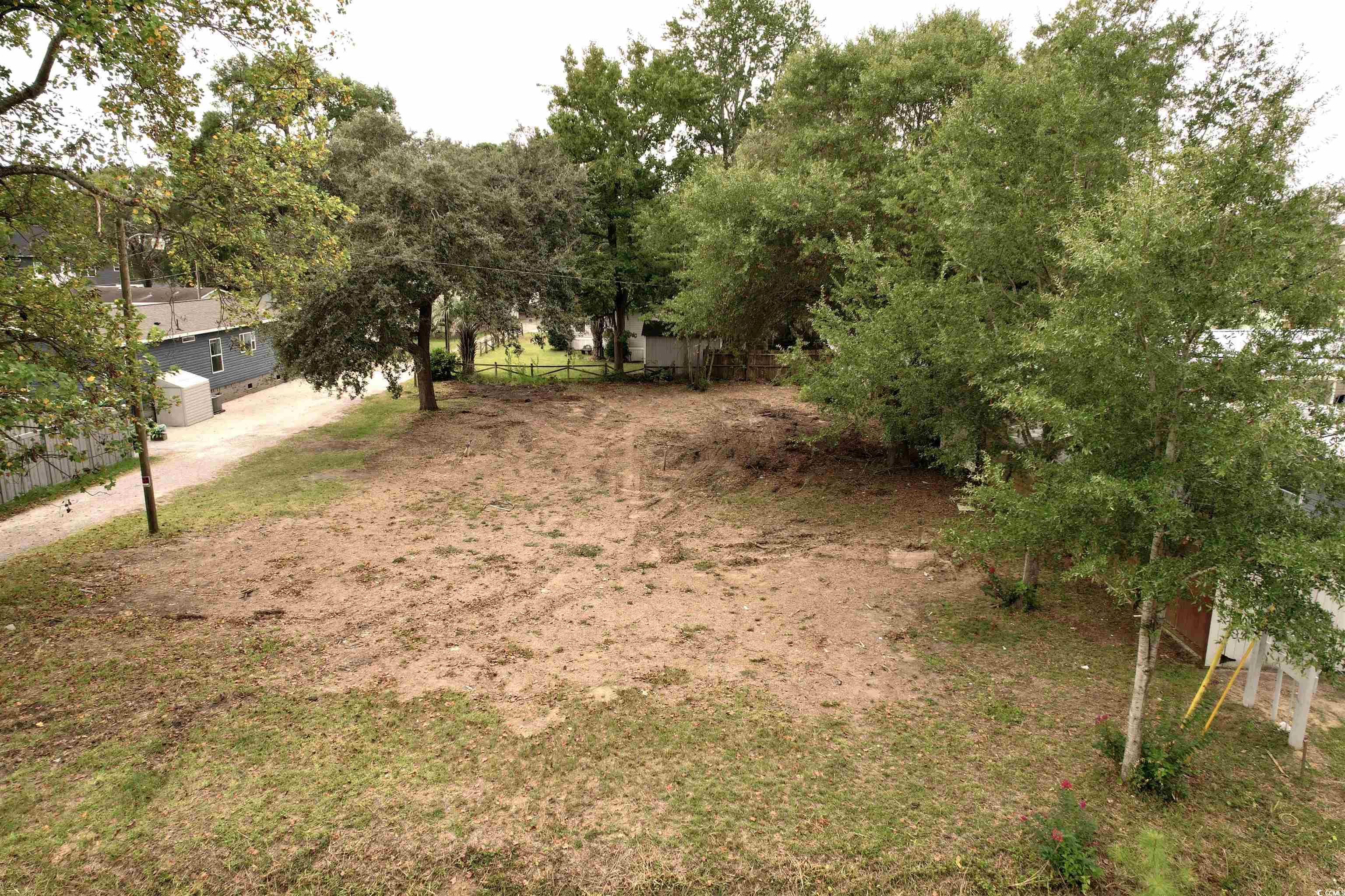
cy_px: 448
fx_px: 822
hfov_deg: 78.6
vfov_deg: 57.2
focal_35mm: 22
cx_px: 672
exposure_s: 1/1000
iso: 100
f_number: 2.8
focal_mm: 8.38
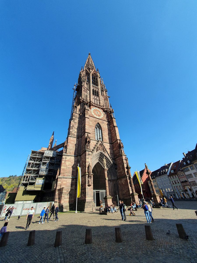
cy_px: 132
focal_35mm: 13
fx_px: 99
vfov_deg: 106.2
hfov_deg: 89.9
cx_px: 98
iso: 50
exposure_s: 1/666
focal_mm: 1.8
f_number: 2.2
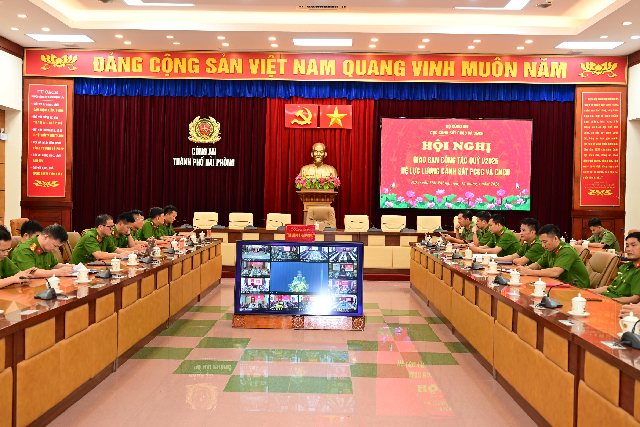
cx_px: 320
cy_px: 214
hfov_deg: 51.9
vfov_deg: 35.9
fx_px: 658
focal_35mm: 37
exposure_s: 1/160
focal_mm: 37
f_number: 4
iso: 1600
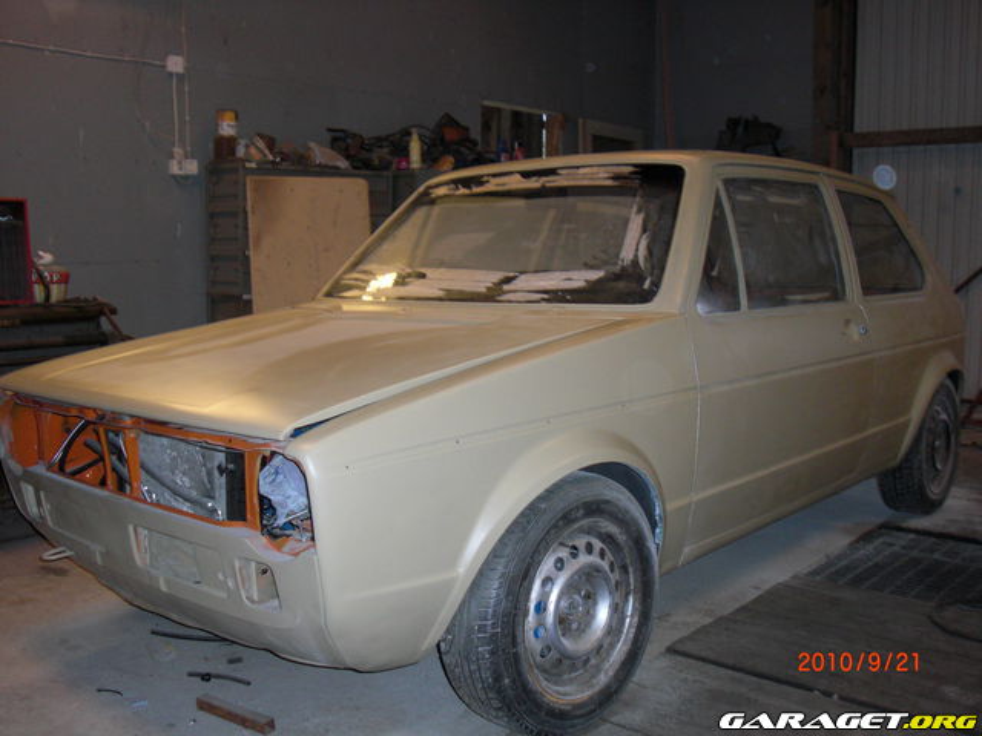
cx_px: 491
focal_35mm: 36
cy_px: 368
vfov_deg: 39.7
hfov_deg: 51.4
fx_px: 1021
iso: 200
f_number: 2.8
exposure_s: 1/60
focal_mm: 6.3
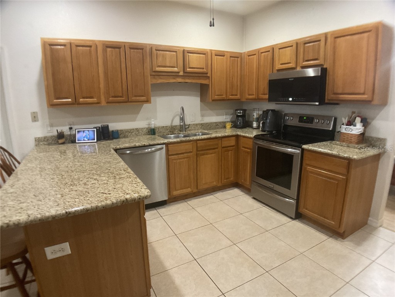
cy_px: 148
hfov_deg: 61.7
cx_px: 198
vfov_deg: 48.2
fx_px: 331
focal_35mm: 29
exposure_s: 1/60
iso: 250
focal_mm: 3
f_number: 1.8
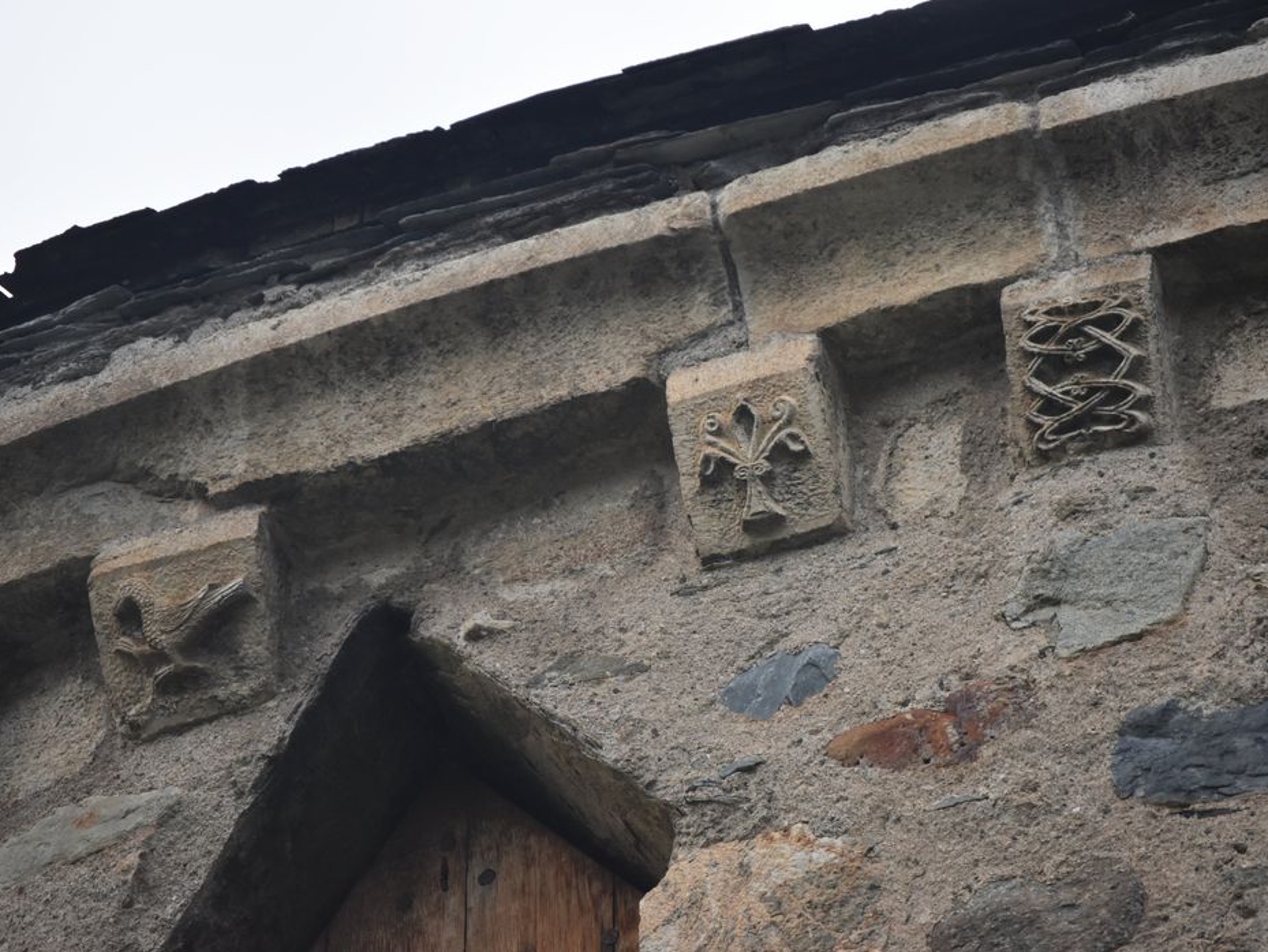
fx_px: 11047
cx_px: 663
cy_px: 477
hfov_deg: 6.6
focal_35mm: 302
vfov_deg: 4.9
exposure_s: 1/500
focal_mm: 185
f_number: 5.6
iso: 800
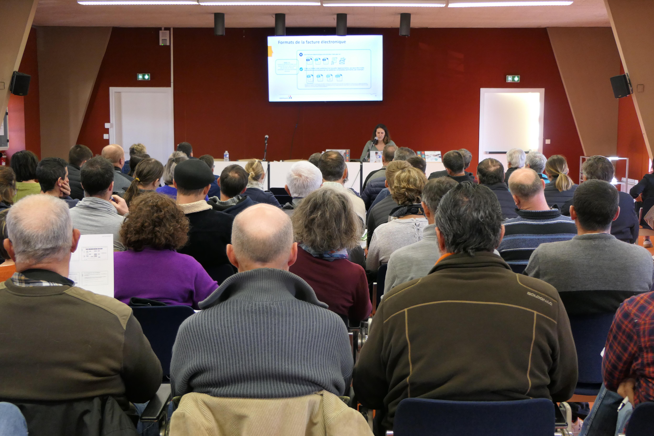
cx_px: 327
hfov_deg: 44.5
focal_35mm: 44
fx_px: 799
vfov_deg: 30.5
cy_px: 218
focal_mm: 16.3
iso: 800
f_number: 3.5
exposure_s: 1/80
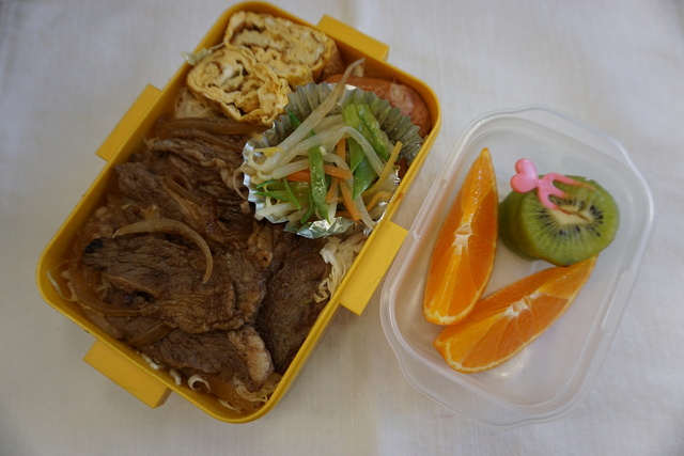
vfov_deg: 53.2
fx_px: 456
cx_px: 342
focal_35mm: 24
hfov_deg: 73.7
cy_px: 228
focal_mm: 16
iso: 400
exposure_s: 1/160
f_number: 4
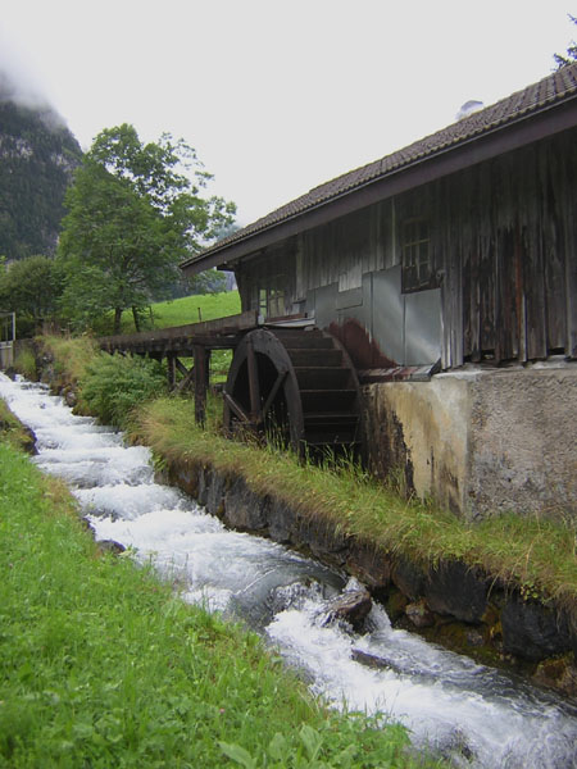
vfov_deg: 51.4
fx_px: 800
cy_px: 384
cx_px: 288
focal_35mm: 36
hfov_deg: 39.7
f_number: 2.6
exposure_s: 1/257
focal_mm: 4.7
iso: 100
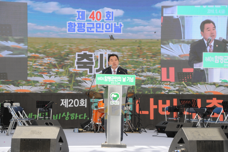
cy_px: 76
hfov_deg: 18.2
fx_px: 712
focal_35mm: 112
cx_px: 114
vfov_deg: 12.1
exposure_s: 1/320
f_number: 9
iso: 400
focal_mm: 75
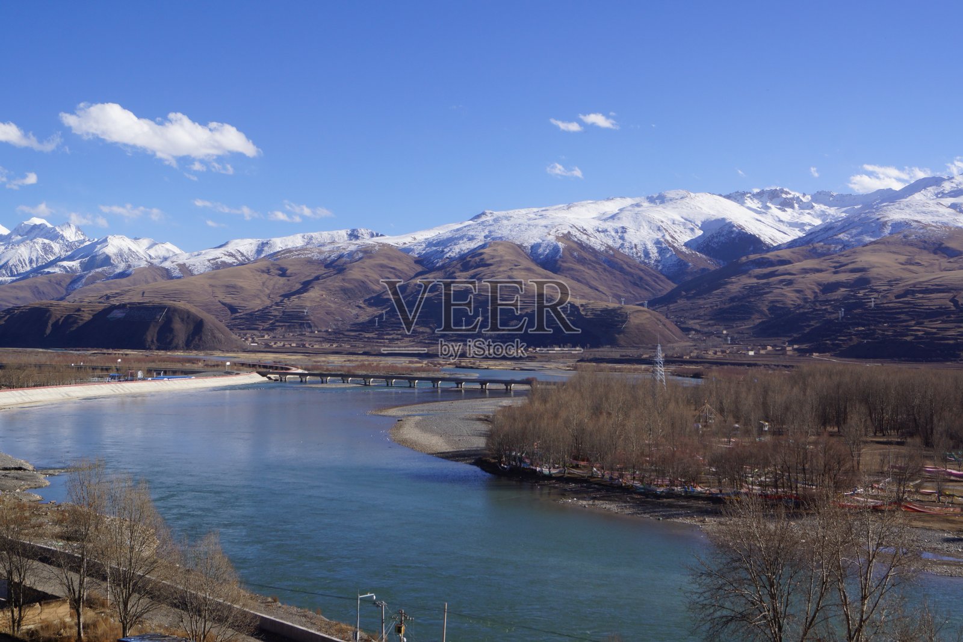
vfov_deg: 31.9
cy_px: 321
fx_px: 1124
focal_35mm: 42
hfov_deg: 46.4
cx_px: 482
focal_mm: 28
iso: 100
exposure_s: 1/160
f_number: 13
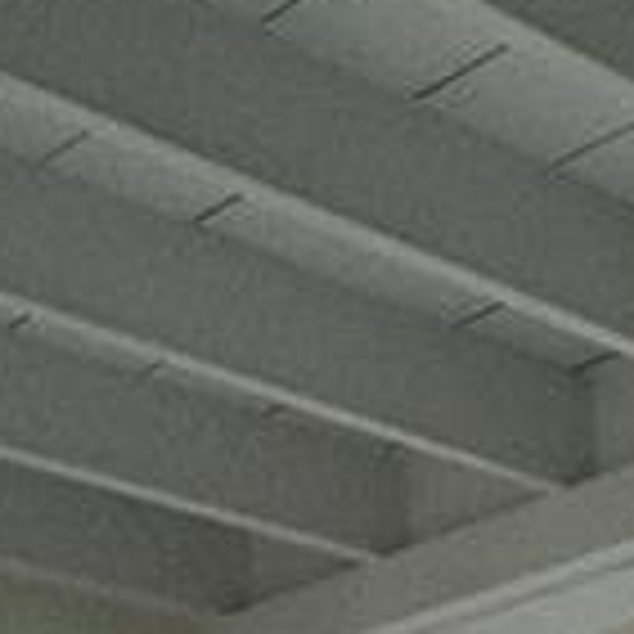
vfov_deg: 13.5
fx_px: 2176
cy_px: 1371
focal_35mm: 105
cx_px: 1781
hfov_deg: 11.5
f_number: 2.2
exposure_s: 1/99
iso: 100
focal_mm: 2.22
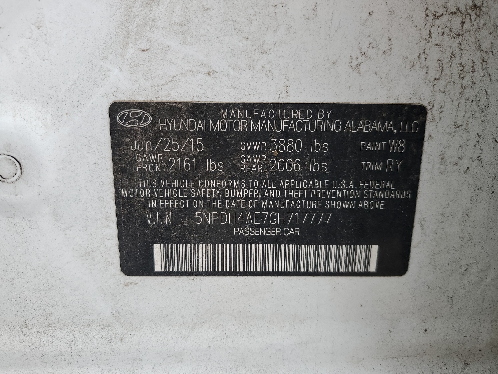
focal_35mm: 26
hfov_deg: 67.3
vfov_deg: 53.1
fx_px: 374
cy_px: 187
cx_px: 249
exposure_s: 1/204
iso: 50
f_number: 1.5
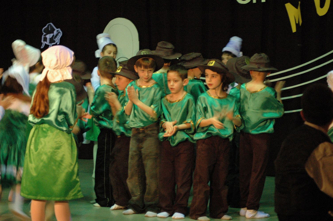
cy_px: 110
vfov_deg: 13.0
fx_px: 970
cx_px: 166
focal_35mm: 105
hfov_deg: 19.5
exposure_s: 1/25
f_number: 4
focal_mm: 70
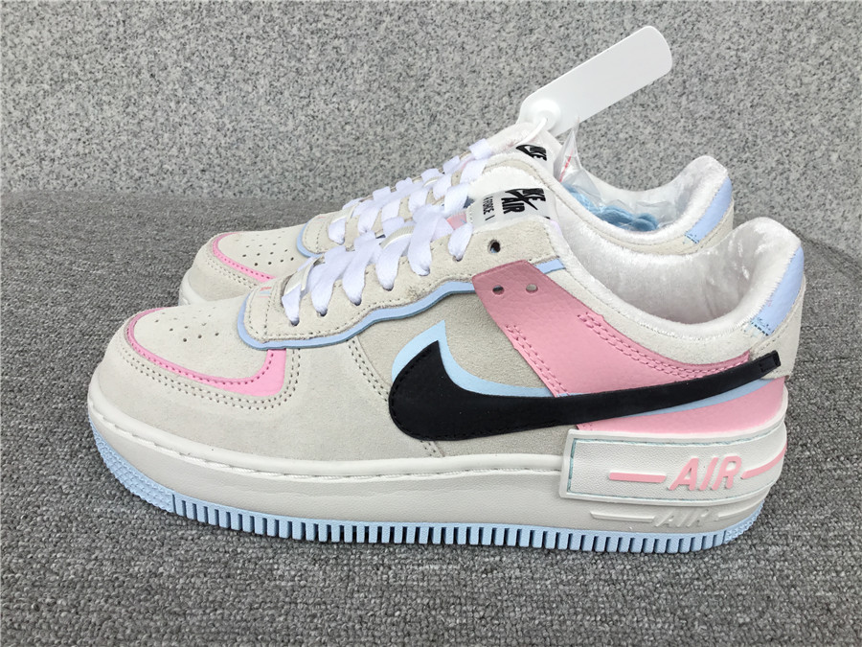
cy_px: 324
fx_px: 772
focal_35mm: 31
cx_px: 431
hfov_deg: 58.4
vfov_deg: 45.4
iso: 25
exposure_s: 1/220
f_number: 2.4
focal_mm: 3.3
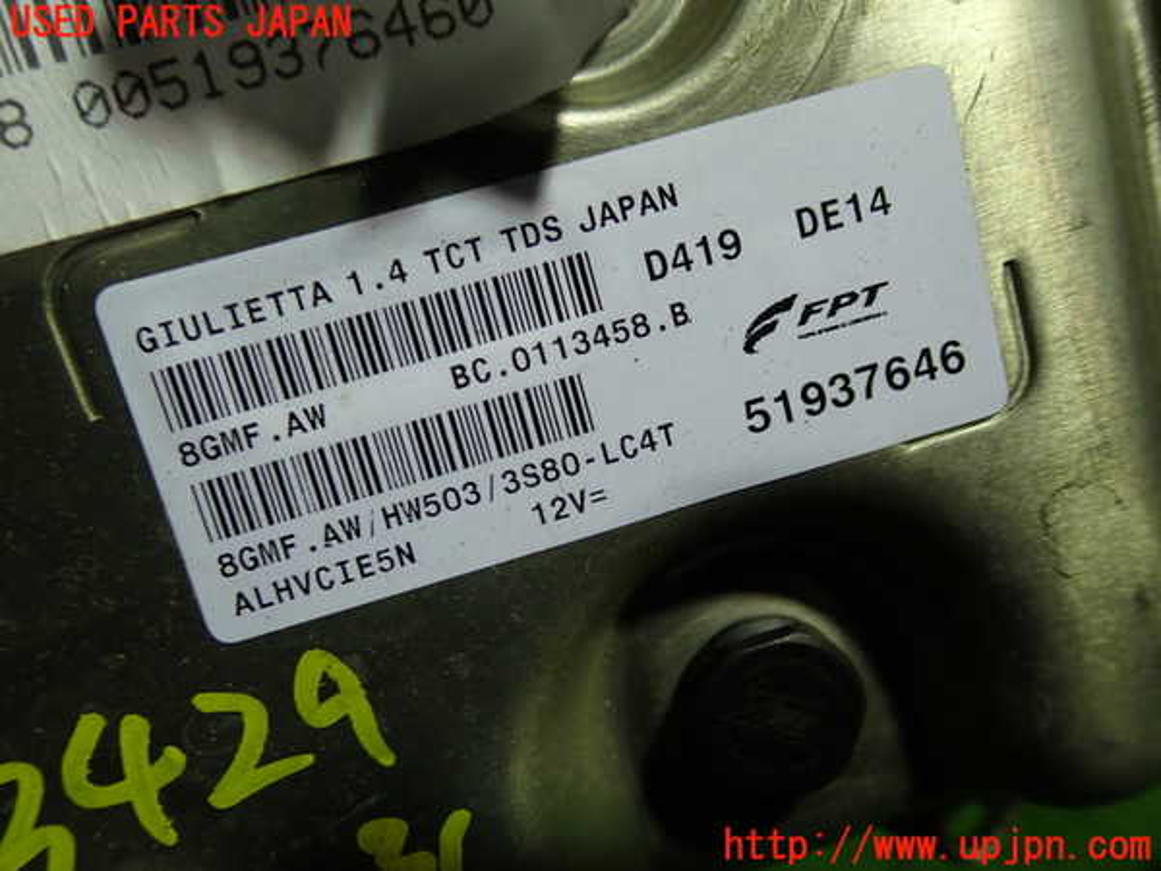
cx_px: 580
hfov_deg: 60.0
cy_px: 436
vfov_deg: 46.8
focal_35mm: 30
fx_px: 1006
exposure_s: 1/60
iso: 160
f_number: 2.3
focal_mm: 5.4
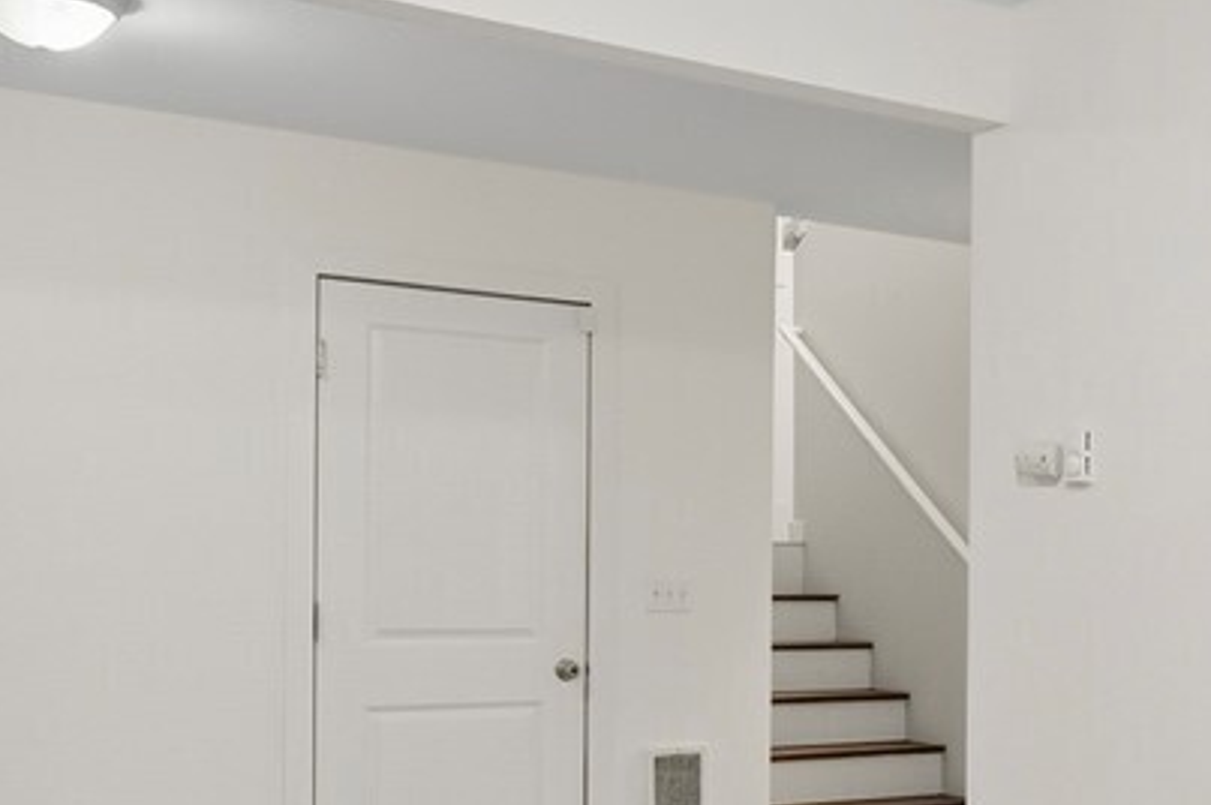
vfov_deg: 22.8
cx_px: 1131
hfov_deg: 32.0
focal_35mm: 59
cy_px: 587
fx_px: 1983
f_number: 8
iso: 200
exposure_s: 1/100
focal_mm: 14
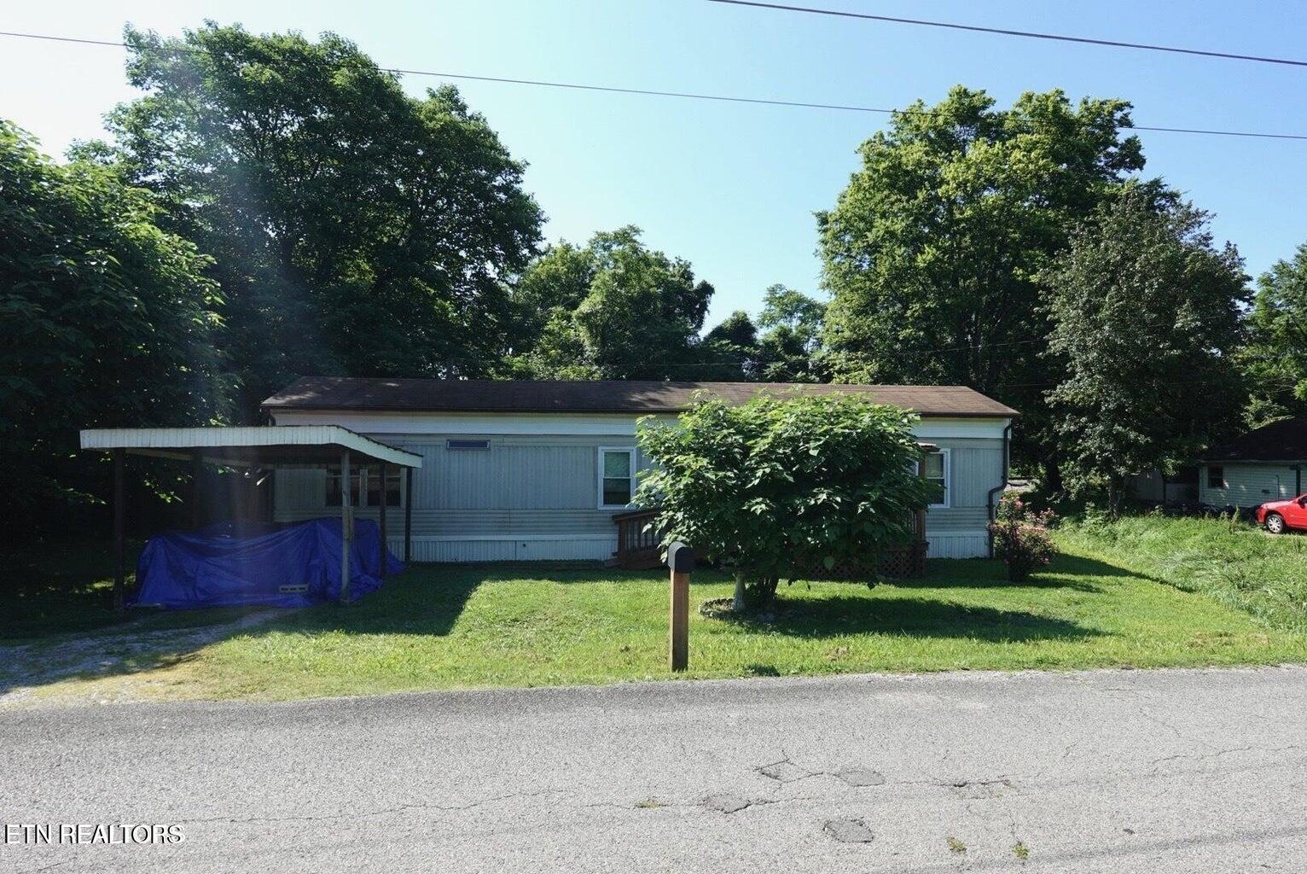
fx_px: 727
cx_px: 654
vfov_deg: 62.0
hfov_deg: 83.9
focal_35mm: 20
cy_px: 437
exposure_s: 1/800
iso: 125
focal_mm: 7.6
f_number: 3.5
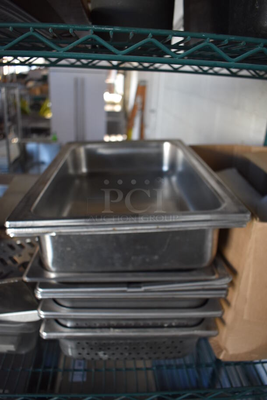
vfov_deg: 67.3
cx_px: 134
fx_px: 300
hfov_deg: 48.0
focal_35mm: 27
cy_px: 200
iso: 800
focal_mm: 18
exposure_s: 1/250
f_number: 3.5
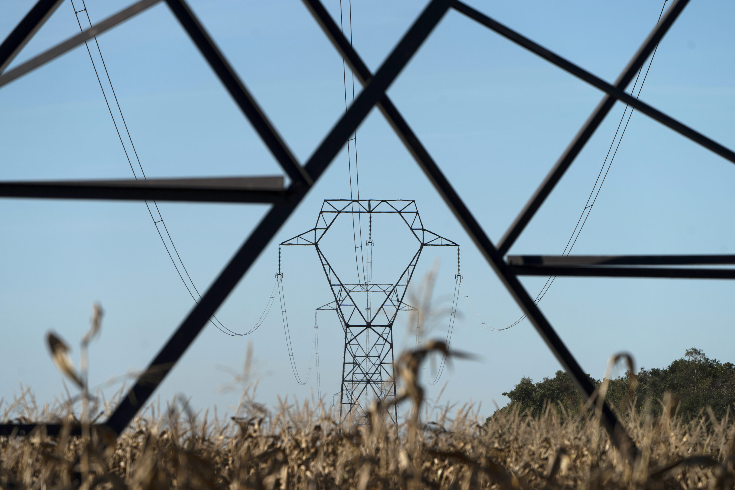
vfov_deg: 5.2
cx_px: 368
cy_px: 245
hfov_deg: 7.9
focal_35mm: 262
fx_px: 5349
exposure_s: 1/800
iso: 100
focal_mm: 262
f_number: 8
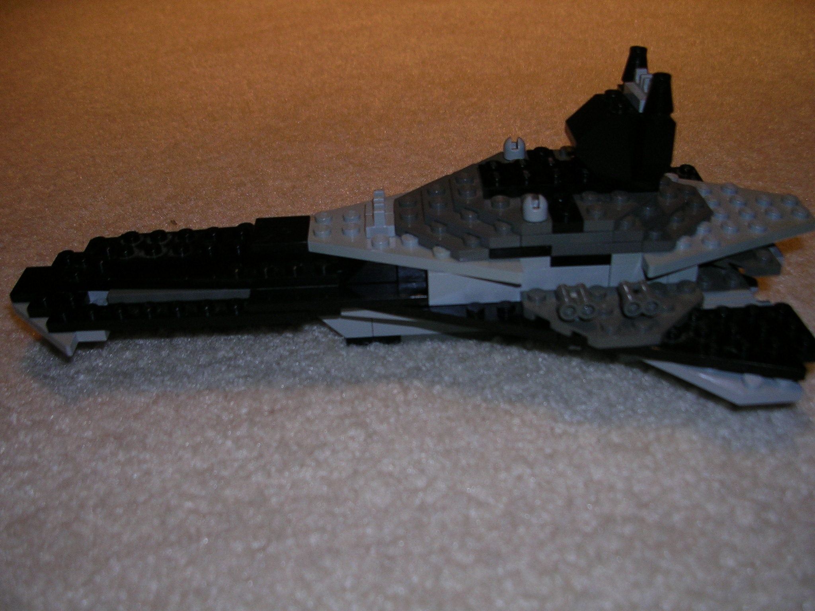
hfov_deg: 49.0
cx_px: 408
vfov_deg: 37.7
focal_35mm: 38
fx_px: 895
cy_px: 306
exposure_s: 1/60.1
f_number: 2.8
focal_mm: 5.8
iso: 50
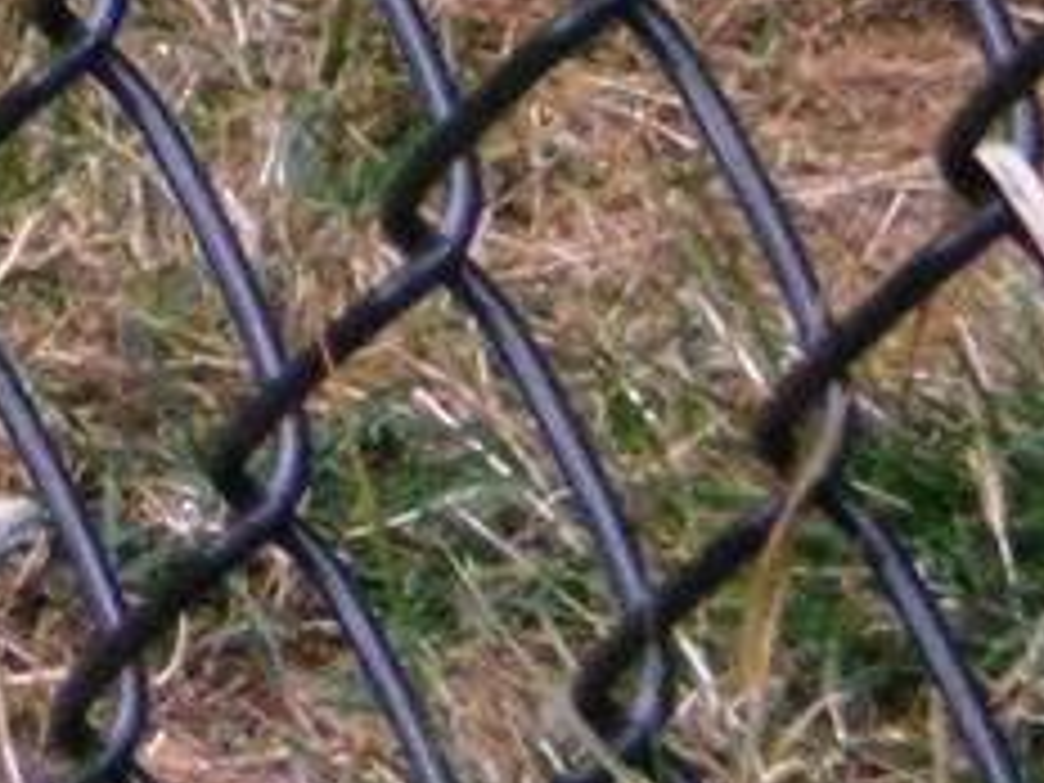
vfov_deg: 1.9
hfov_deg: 2.5
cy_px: -1170
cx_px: -2254
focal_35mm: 787
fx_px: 23735
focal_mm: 18.9
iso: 438
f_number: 5.9
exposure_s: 1/125
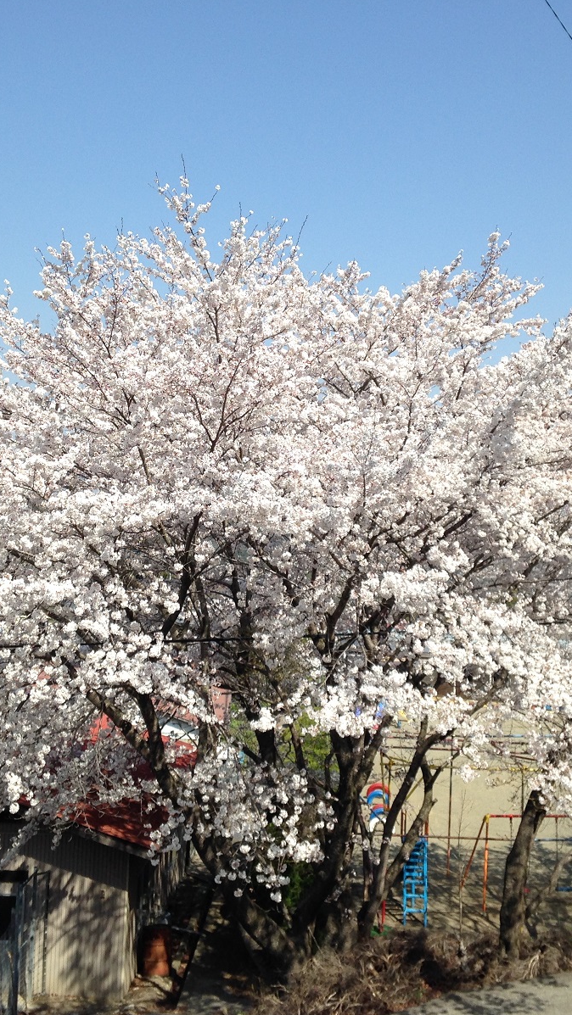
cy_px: 510
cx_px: 287
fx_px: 1320
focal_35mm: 49
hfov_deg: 24.4
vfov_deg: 42.1
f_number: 2.4
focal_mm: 4.12
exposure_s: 1/1153
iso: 50
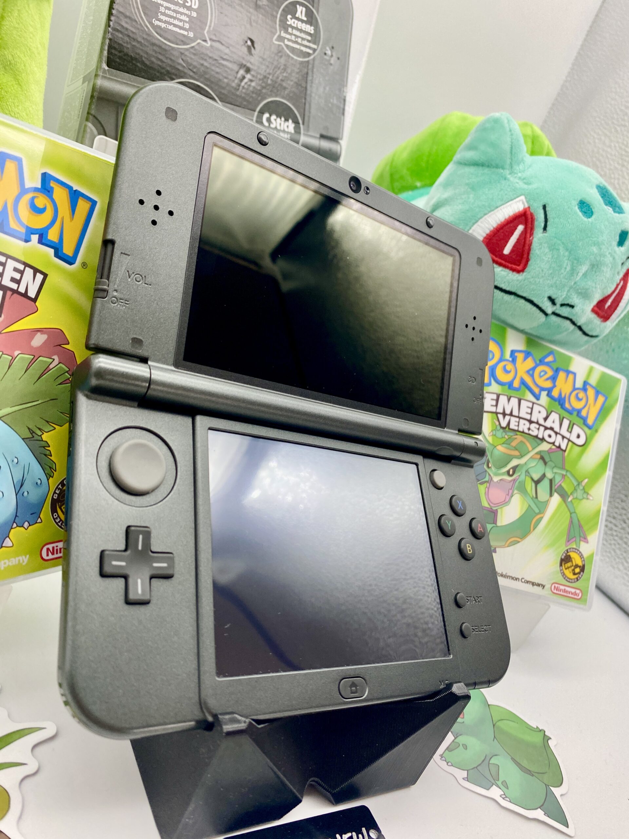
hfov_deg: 53.1
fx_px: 630
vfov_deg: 67.3
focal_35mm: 26
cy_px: 420
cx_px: 314
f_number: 1.8
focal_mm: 4.25
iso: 125
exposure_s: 1/110
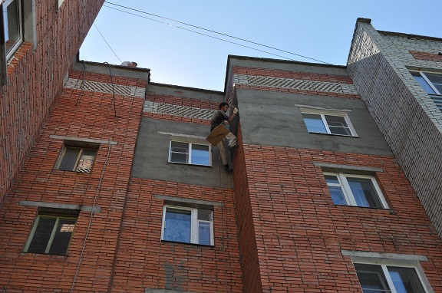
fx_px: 552
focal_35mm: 45
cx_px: 221
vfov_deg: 29.8
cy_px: 146
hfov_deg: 43.7
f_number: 8
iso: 200
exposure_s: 1/200
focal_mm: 30
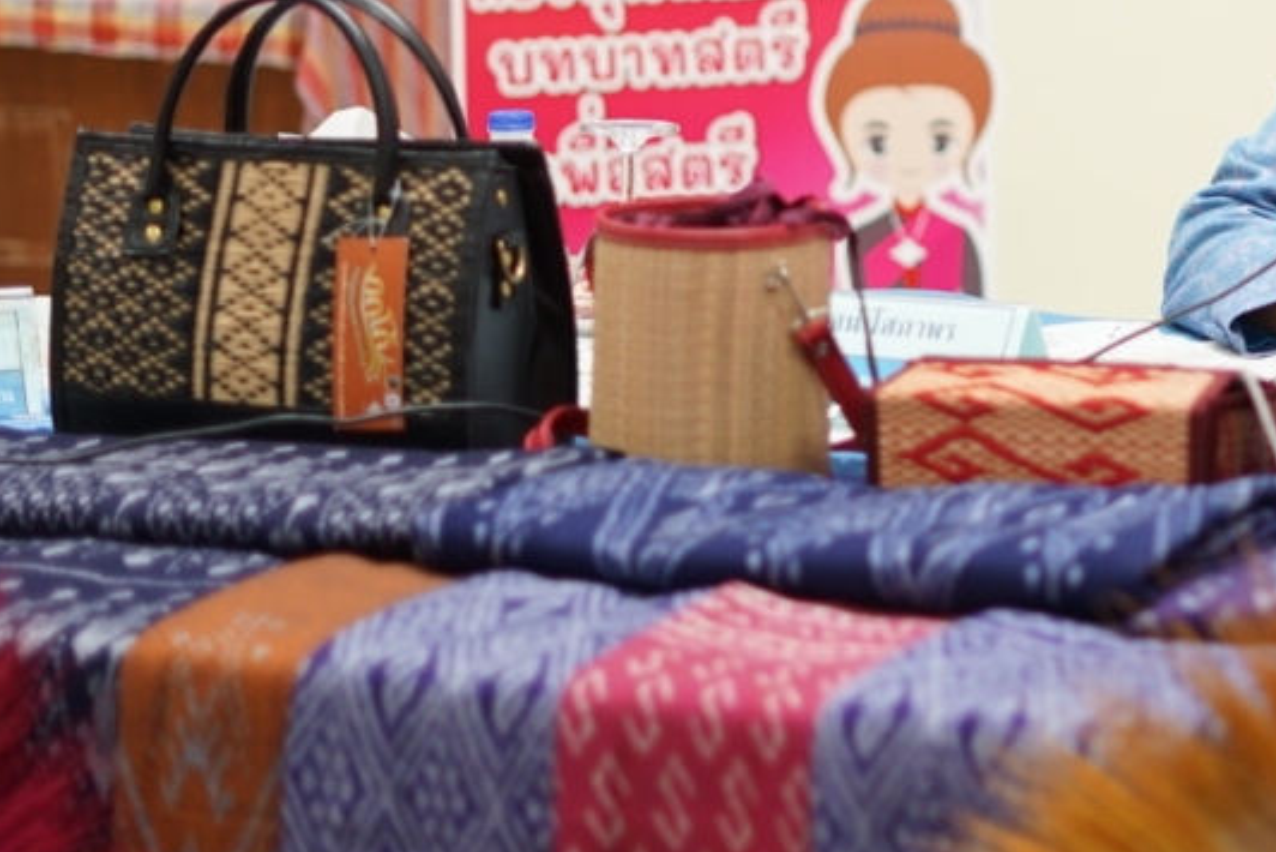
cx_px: 1401
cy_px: -127
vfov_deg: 8.9
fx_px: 5389
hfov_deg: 13.2
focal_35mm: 152
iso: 400
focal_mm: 50
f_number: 1.8
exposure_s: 1/100
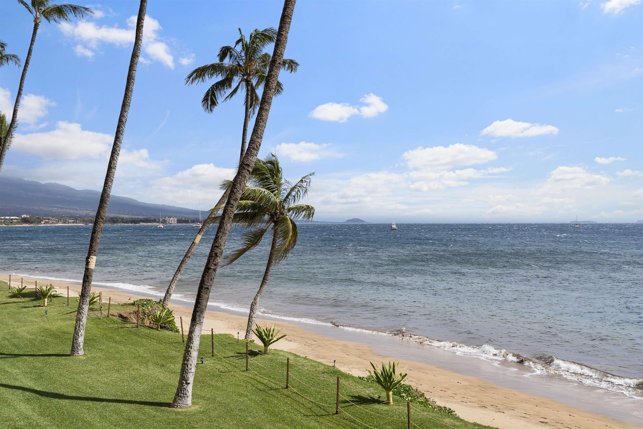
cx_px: 322
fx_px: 750
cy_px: 214
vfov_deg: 31.9
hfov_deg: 46.4
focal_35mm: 42
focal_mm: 28
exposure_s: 1/125
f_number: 8
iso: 100
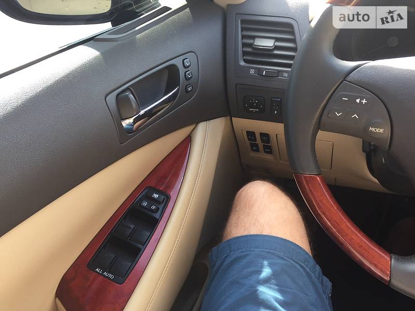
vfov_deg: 48.2
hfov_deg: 61.7
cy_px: 156
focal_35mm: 29
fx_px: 348
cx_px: 208
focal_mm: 4.2
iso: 50
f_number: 2.2
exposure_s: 1/100
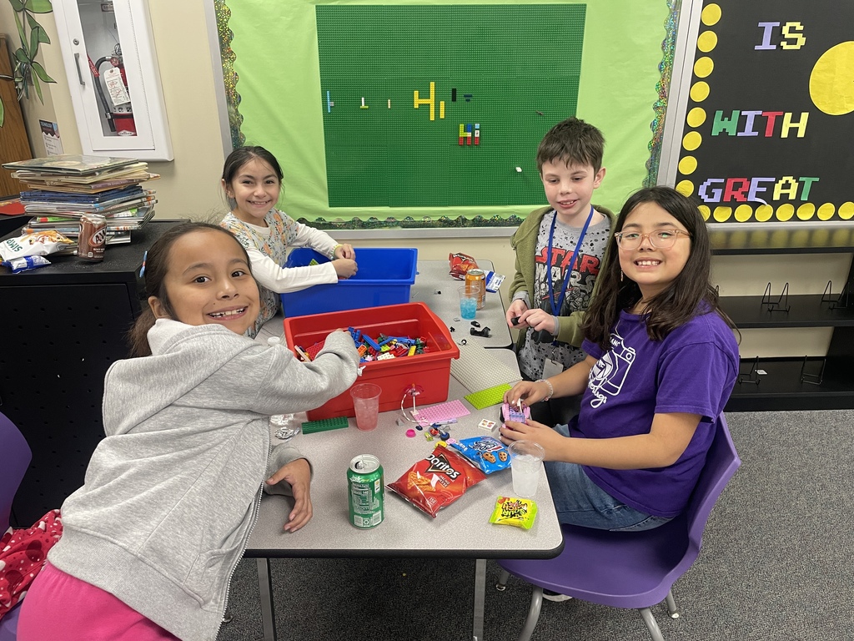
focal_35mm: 26
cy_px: 320
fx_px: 641
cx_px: 427
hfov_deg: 67.3
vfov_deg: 53.1
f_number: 1.6
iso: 125
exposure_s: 1/81
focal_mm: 4.2
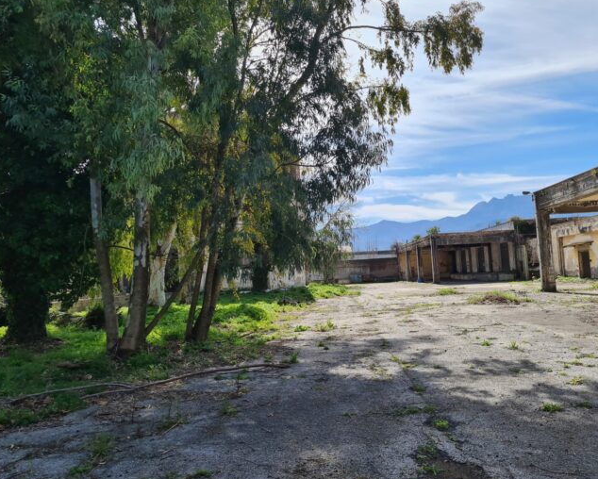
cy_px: 234
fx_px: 496
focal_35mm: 28
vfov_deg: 51.6
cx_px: 325
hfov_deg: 62.1
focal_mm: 5.4
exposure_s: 1/2504
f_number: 1.8
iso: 50
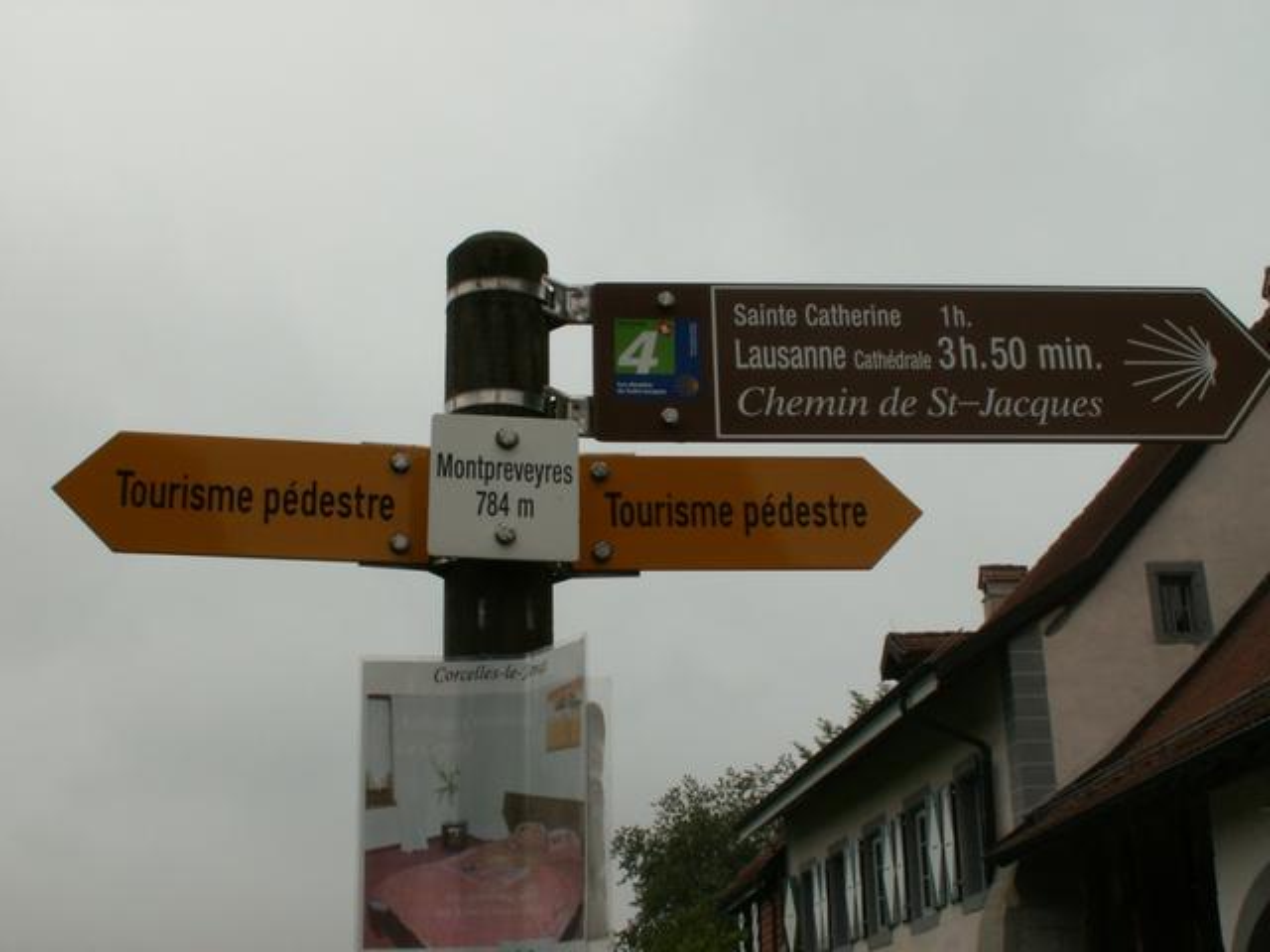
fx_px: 1651
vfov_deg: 32.2
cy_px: 476
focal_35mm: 45
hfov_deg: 42.1
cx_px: 635
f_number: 8
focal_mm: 7.49
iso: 50
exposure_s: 1/125
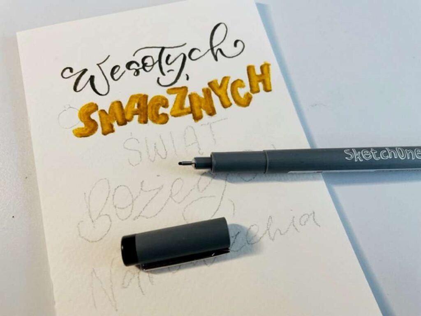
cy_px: 158
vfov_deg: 53.1
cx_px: 210
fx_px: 316
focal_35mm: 26
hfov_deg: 67.3
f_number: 1.6
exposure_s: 1/115
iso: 125
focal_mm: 4.2
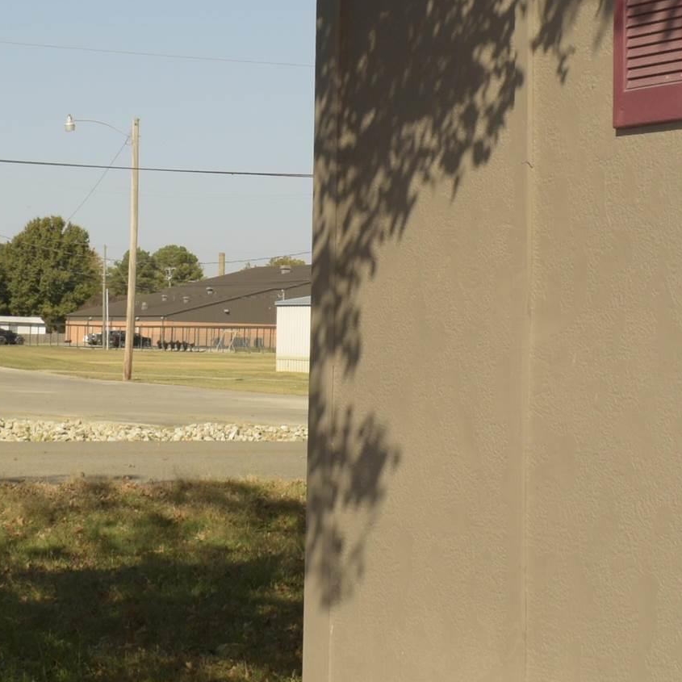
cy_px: 165
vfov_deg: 17.0
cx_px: 277
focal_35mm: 102
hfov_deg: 17.0
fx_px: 2274
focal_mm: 22
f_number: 10
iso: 125
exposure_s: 1/200
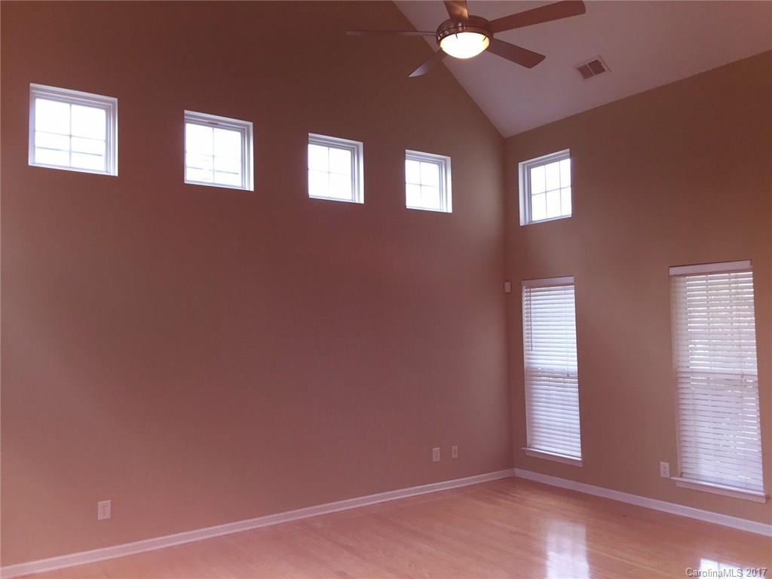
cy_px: 290
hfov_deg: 61.7
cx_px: 386
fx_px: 647
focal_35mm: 29
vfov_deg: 48.2
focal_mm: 4.15
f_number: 2.2
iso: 32
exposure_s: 1/37
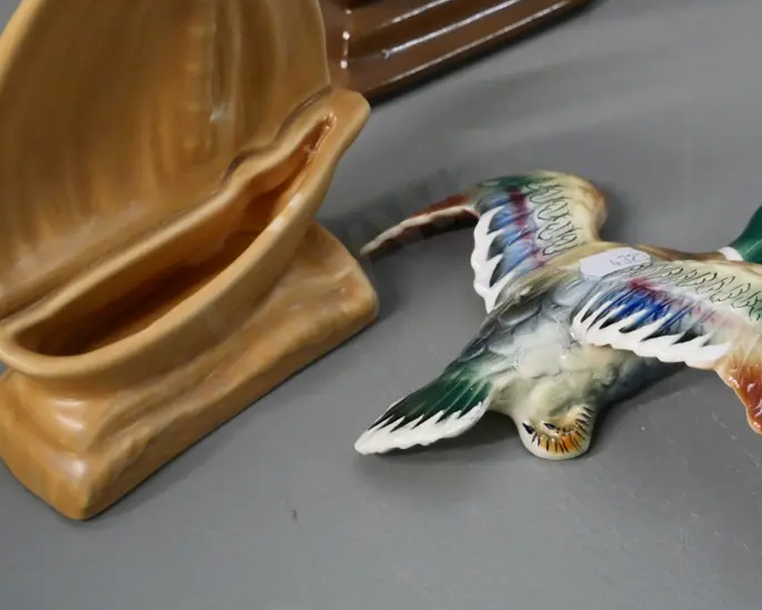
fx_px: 1511
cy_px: 198
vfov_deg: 22.7
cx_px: 435
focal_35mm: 67
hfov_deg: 28.3
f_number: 4.5
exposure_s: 1/125
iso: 3200
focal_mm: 23
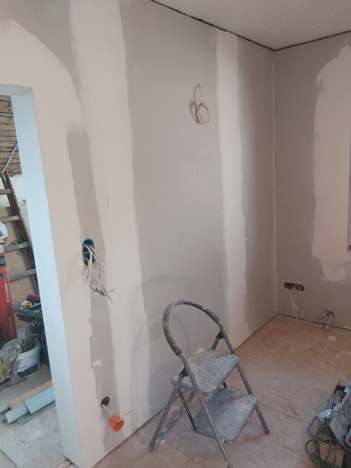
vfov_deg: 67.3
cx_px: 176
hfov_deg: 53.1
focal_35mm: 26
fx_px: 352
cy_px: 234
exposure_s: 1/50
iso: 100
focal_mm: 3.92
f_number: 1.7
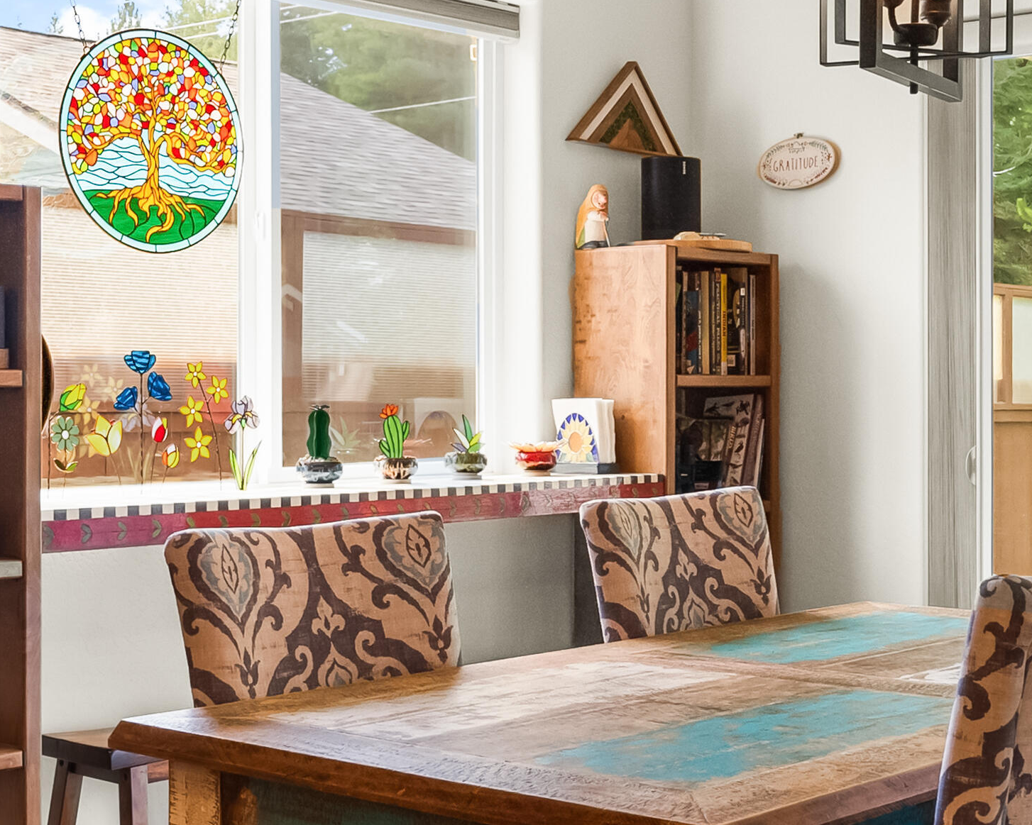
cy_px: 403
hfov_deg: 31.9
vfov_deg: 25.8
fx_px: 1802
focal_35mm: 59
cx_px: 622
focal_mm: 22
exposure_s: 1
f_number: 8
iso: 320
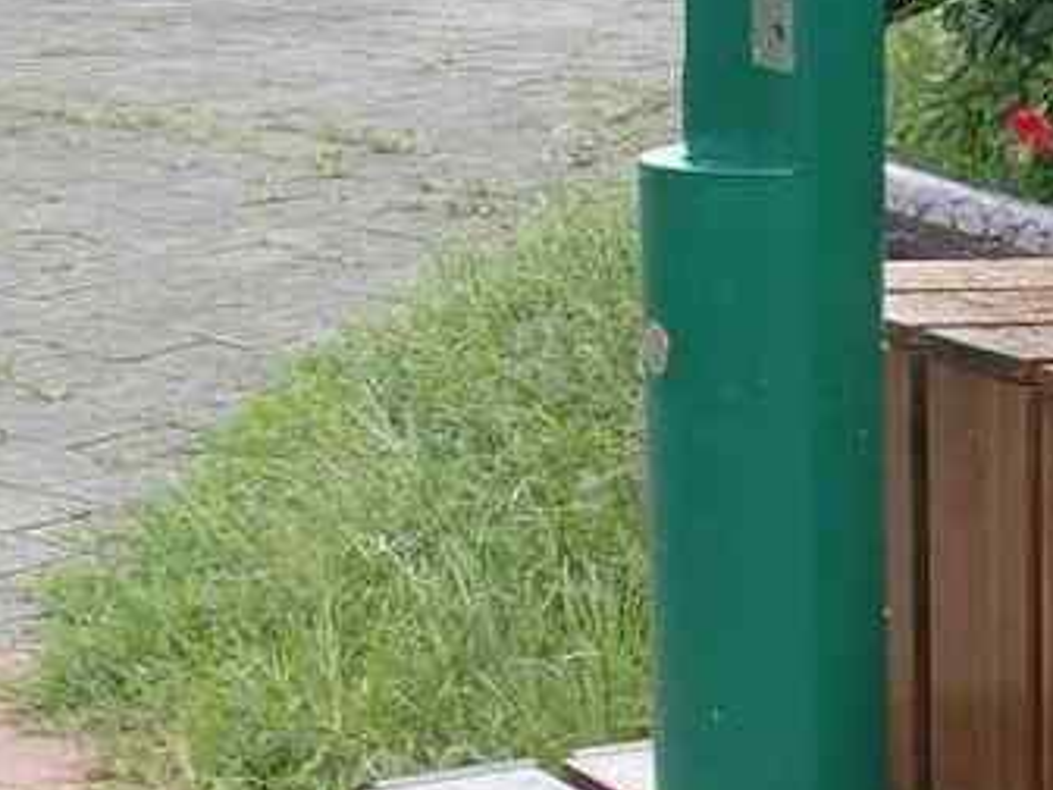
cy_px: 505
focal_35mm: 103
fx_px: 3133
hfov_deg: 19.1
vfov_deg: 14.3
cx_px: 617
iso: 64
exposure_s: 1/80
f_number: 2.8
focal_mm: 6.3
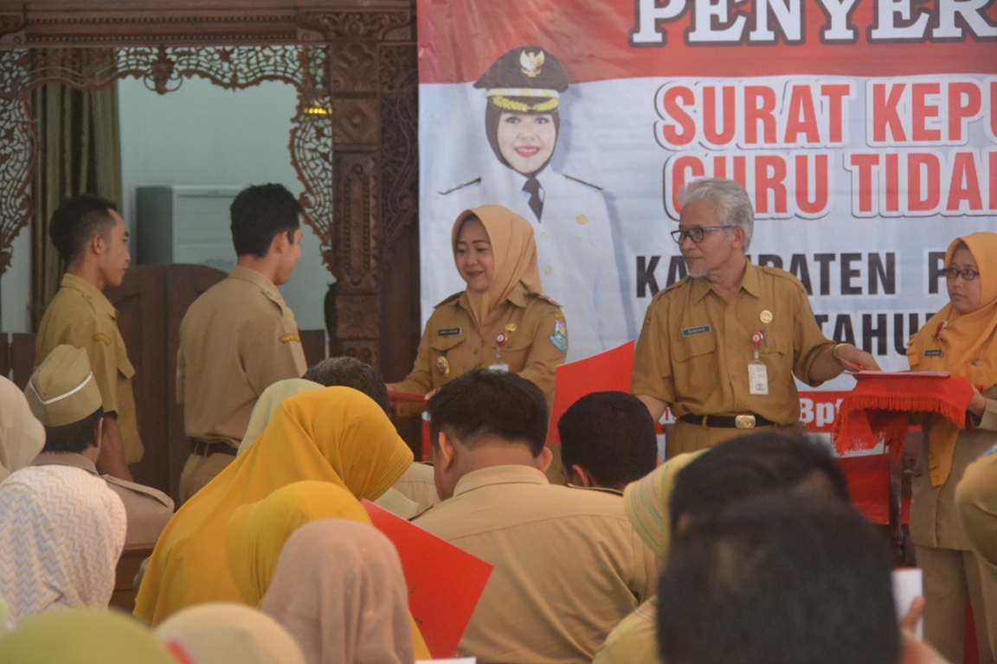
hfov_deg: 17.1
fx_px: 3323
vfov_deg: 11.4
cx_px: 498
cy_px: 332
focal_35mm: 120
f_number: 5
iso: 2500
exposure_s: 1/60
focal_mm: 80
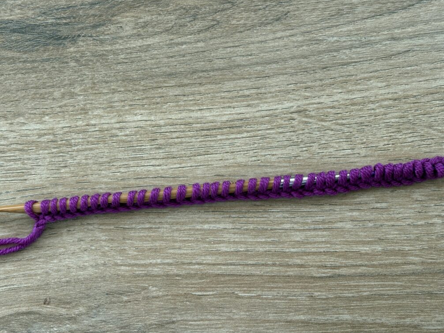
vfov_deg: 27.5
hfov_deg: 36.2
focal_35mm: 53
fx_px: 680
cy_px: 169
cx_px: 226
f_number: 1.6
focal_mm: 5.96
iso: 80
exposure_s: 1/60
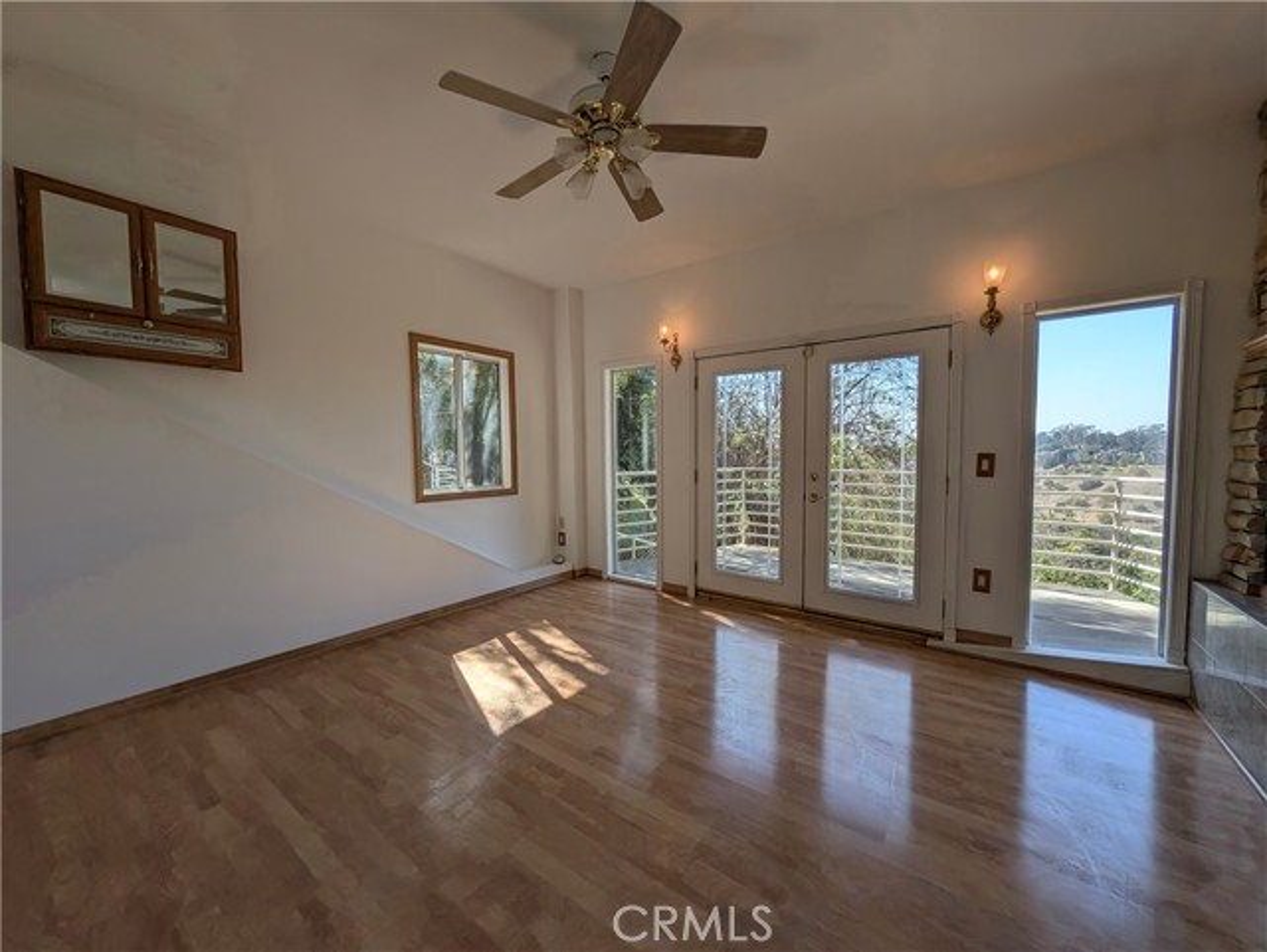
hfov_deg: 110.5
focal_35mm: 12
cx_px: 634
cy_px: 476
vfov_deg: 94.6
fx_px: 440
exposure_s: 1/960
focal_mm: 2.02
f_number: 1.7
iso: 58
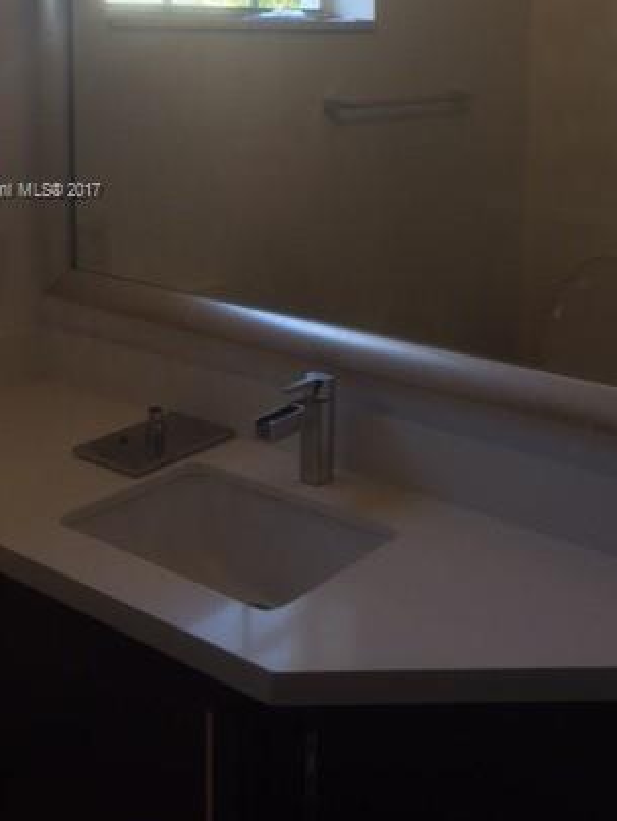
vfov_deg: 39.9
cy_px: 191
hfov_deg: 31.5
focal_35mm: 46
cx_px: 356
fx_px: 1091
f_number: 2.2
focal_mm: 4.15
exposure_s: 1/40
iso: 32
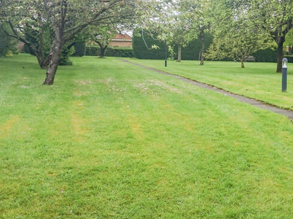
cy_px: 81
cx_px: 249
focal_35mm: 48
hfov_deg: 37.7
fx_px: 406
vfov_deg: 30.1
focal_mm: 16
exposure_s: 1/125
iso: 400
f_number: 11
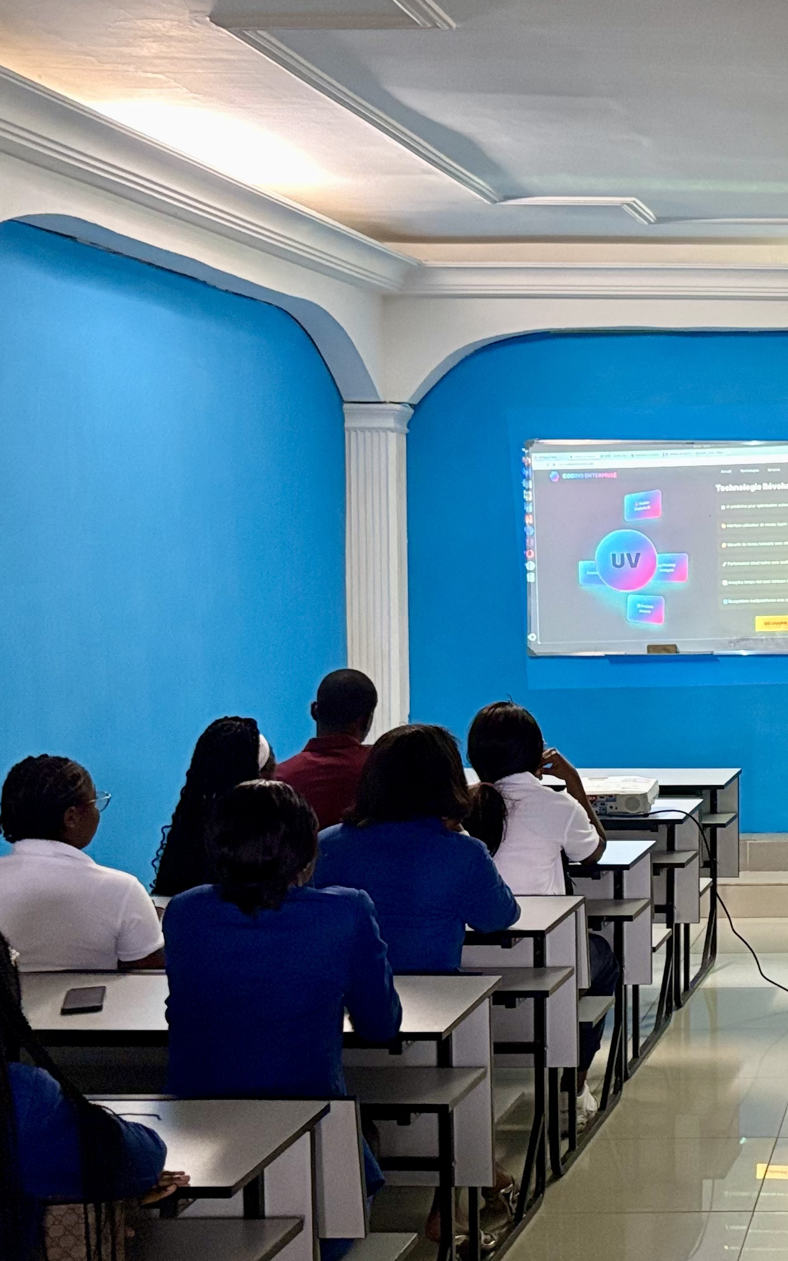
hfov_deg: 21.2
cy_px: 601
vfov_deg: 36.3
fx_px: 1924
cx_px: 996
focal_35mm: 56
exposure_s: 1/33
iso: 500
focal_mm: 5.96
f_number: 1.6
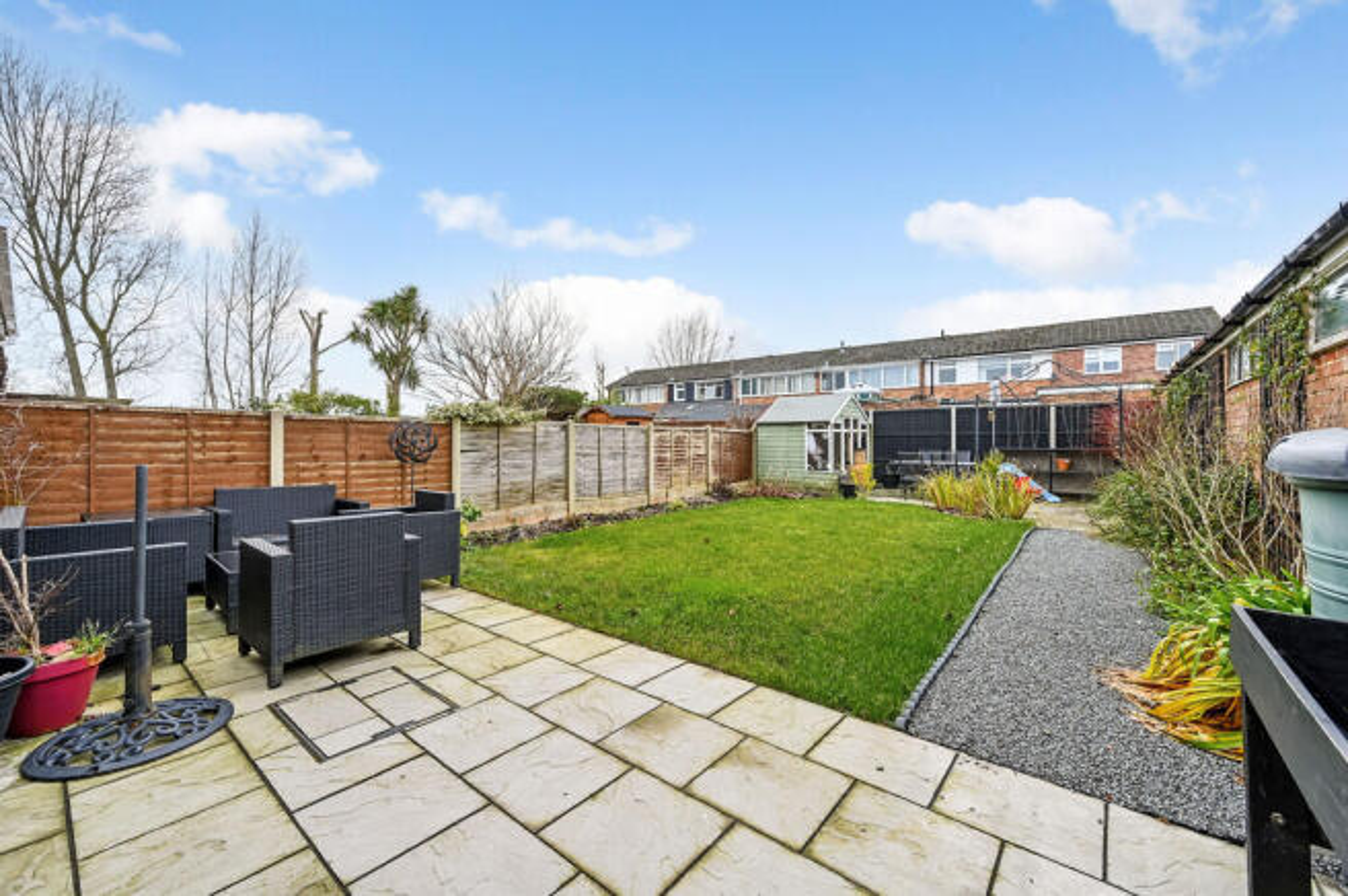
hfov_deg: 104.3
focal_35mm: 14
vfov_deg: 81.1
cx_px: 674
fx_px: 524
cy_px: 448
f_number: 8
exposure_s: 1/125
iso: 400
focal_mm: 14
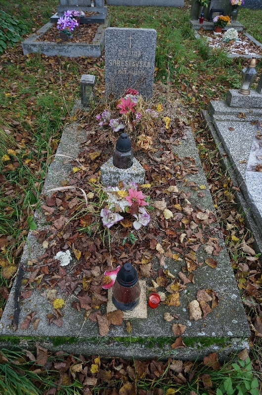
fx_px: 263
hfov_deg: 52.9
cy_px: 198
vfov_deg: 73.8
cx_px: 131
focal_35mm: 24
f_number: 5.6
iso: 400
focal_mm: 16
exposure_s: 1/125
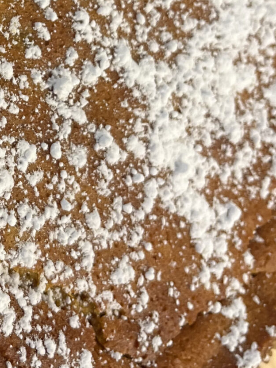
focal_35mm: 80
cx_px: -65
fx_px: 850
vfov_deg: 23.2
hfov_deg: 17.5
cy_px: -15
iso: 100
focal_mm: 5.1
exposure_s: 1/121
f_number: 1.6
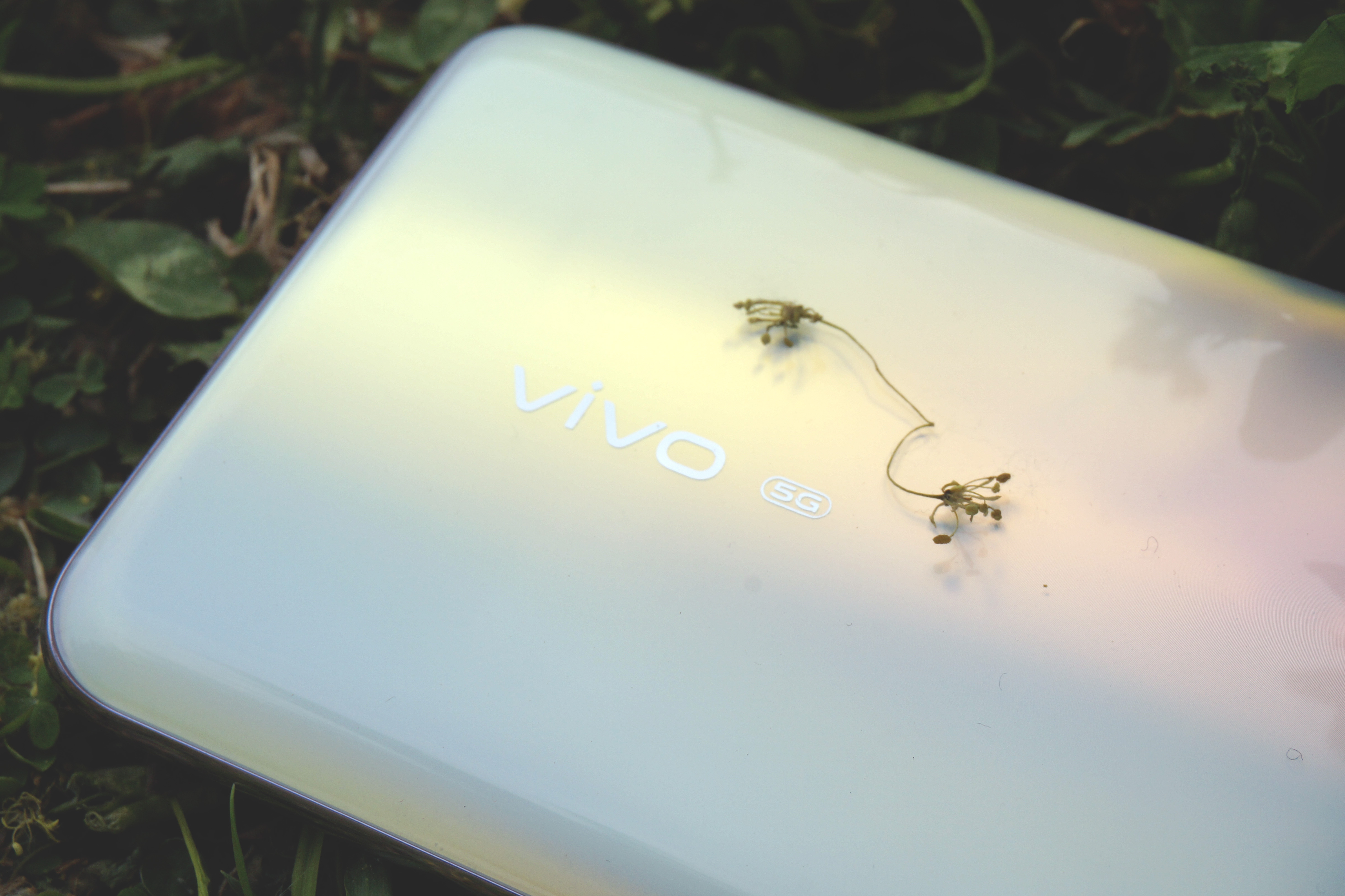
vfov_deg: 17.9
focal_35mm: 76
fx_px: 2839
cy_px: 446
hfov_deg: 26.7
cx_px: 666
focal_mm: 50
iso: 200
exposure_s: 1/320
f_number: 13
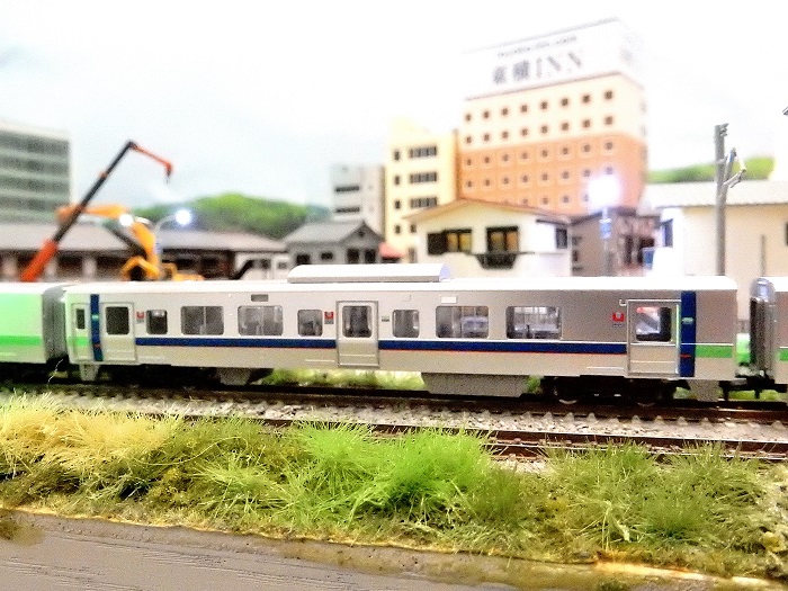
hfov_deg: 60.0
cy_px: 296
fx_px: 683
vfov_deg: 46.8
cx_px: 394
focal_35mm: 30
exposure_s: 1/100
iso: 3200
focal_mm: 5.4
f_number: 4
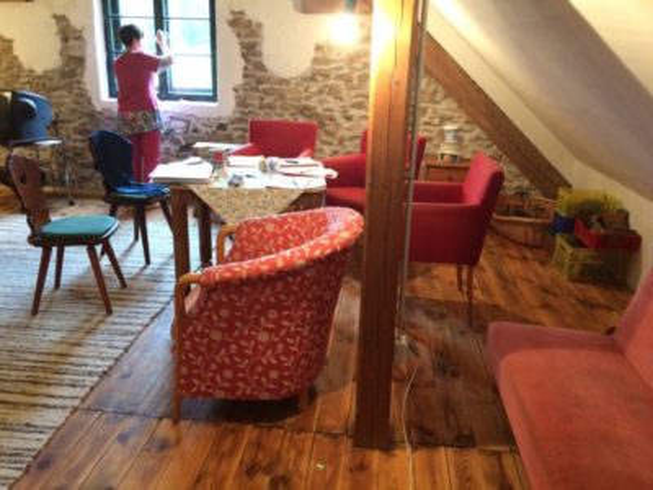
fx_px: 547
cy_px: 245
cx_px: 326
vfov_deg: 48.2
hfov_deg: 61.7
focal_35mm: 29
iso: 320
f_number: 2.2
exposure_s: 1/33
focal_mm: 4.15
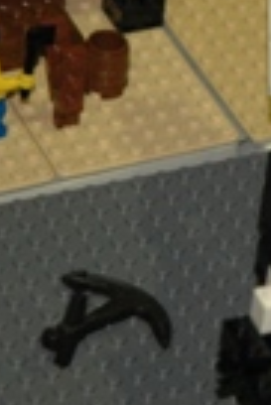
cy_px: -9
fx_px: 3885
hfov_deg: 4.0
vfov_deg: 5.9
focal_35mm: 345
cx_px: 339
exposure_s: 1/60
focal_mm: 70
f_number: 4.5
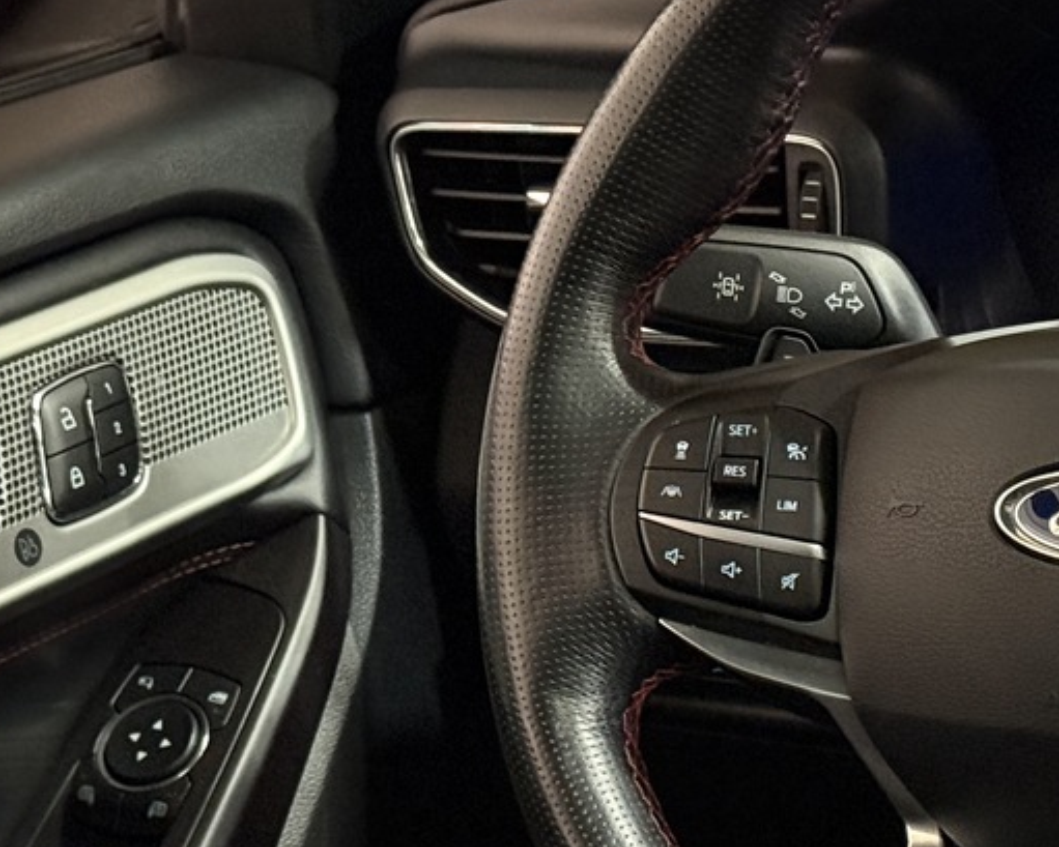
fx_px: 4138
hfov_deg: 14.6
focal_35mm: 132
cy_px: 501
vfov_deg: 11.7
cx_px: 703
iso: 500
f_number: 1.78
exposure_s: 1/40
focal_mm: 6.76
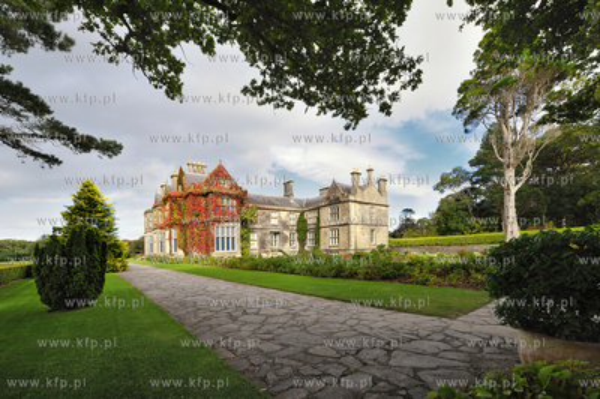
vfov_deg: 81.1
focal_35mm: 14
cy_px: 200
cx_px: 300
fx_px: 233
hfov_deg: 104.3
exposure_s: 1/100
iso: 200
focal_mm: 14
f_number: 11
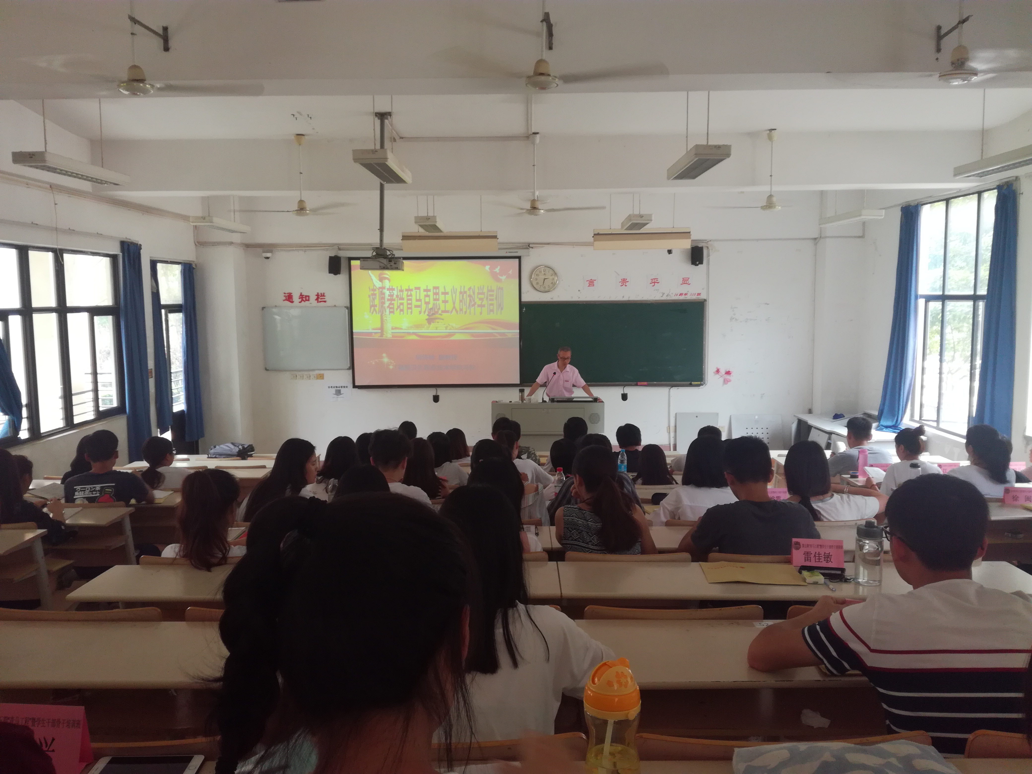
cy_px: 387
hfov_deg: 65.3
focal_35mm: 27
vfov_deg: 51.4
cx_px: 516
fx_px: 805
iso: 80
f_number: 2
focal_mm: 3.79
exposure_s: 1/33.3
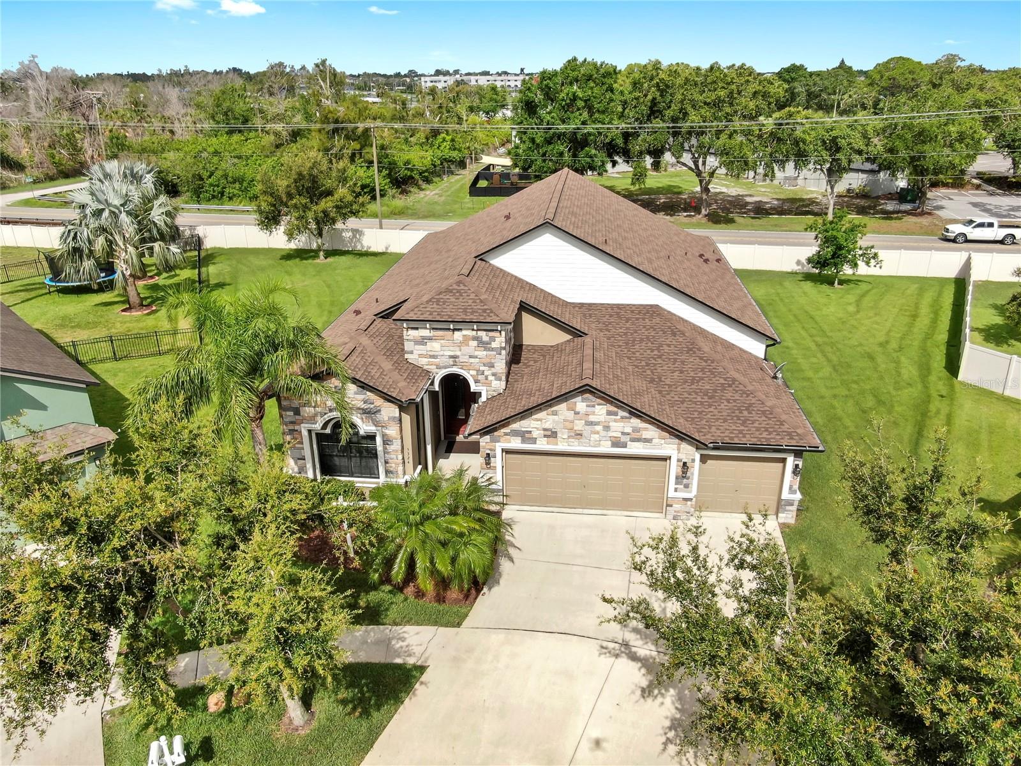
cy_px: 383
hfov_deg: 71.6
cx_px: 510
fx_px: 708
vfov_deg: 56.8
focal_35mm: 24
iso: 110
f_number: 2.8
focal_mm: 4.39
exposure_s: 1/1250
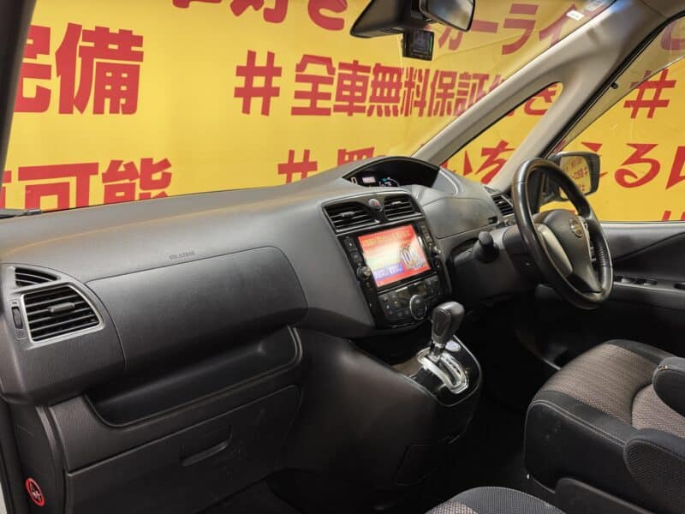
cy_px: 257
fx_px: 475
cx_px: 342
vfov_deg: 56.8
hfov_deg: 71.6
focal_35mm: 24
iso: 125
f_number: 1.78
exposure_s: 1/50
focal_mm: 6.76
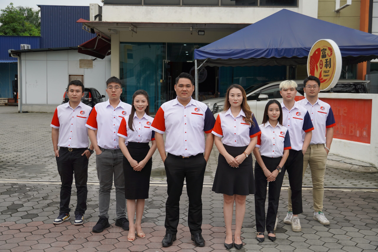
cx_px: 189
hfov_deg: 42.3
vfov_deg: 28.9
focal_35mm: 46
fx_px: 488
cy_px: 126
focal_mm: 31
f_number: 4.5
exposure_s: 1/200
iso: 100
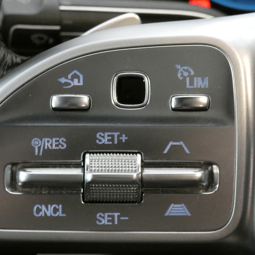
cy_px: 127
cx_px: 121
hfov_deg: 17.6
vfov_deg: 17.6
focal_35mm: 99
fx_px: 825
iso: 1600
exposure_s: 1/15
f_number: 4.5
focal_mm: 14.8
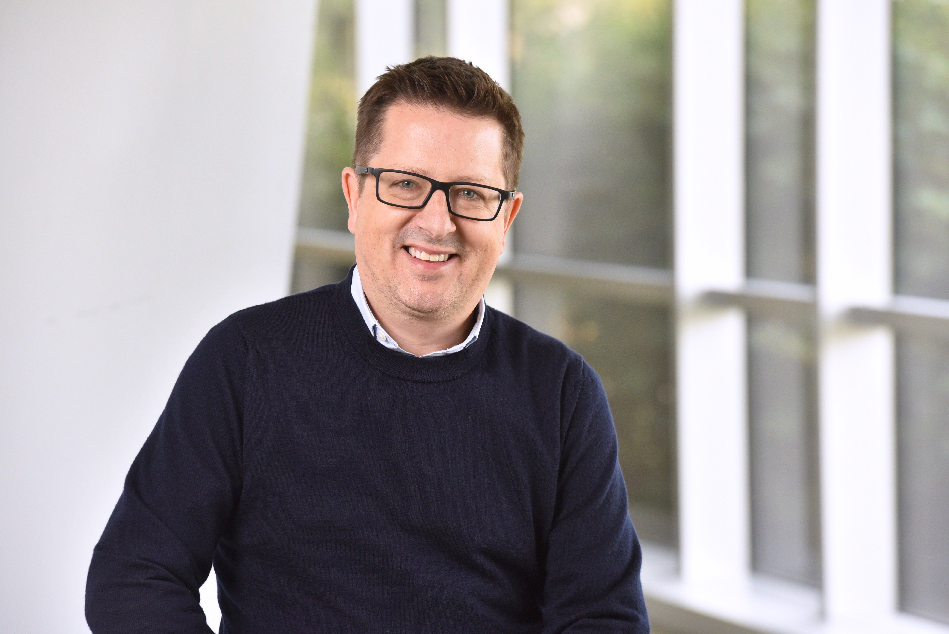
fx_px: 5010
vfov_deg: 7.2
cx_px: 474
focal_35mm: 190
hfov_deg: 10.8
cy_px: 317
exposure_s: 1/125
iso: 1600
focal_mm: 190
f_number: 6.3
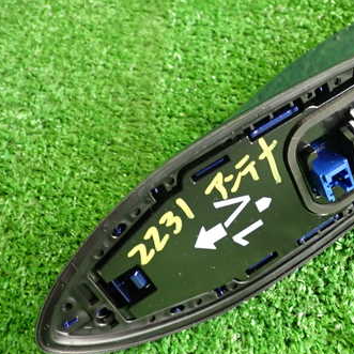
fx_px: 555
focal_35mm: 48
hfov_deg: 34.0
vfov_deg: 35.3
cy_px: 163
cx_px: 296
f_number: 2.3
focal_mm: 5.4
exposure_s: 1/30
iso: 400
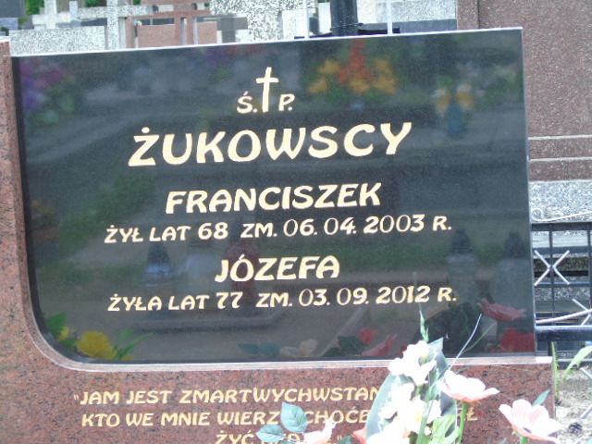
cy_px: 222
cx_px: 296
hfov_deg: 18.2
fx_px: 1847
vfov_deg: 13.7
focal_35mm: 108
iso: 100
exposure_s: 1/30
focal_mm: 19
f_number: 4.4
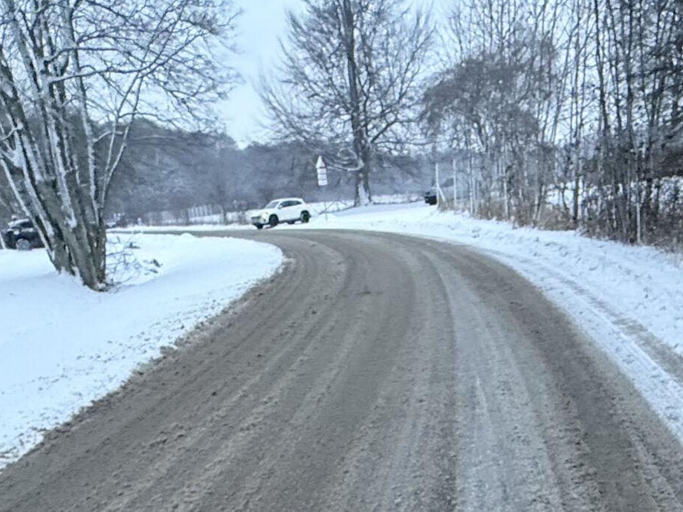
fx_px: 769
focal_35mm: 39
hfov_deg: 47.5
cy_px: 670
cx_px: 419
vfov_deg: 29.4
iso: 320
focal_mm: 2.22
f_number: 2.2
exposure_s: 1/99
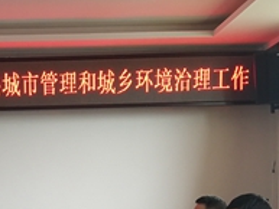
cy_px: 240
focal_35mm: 70
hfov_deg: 26.7
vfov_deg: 19.9
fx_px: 565
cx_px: 23
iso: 160
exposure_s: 1/50
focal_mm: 3.95
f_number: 2.2
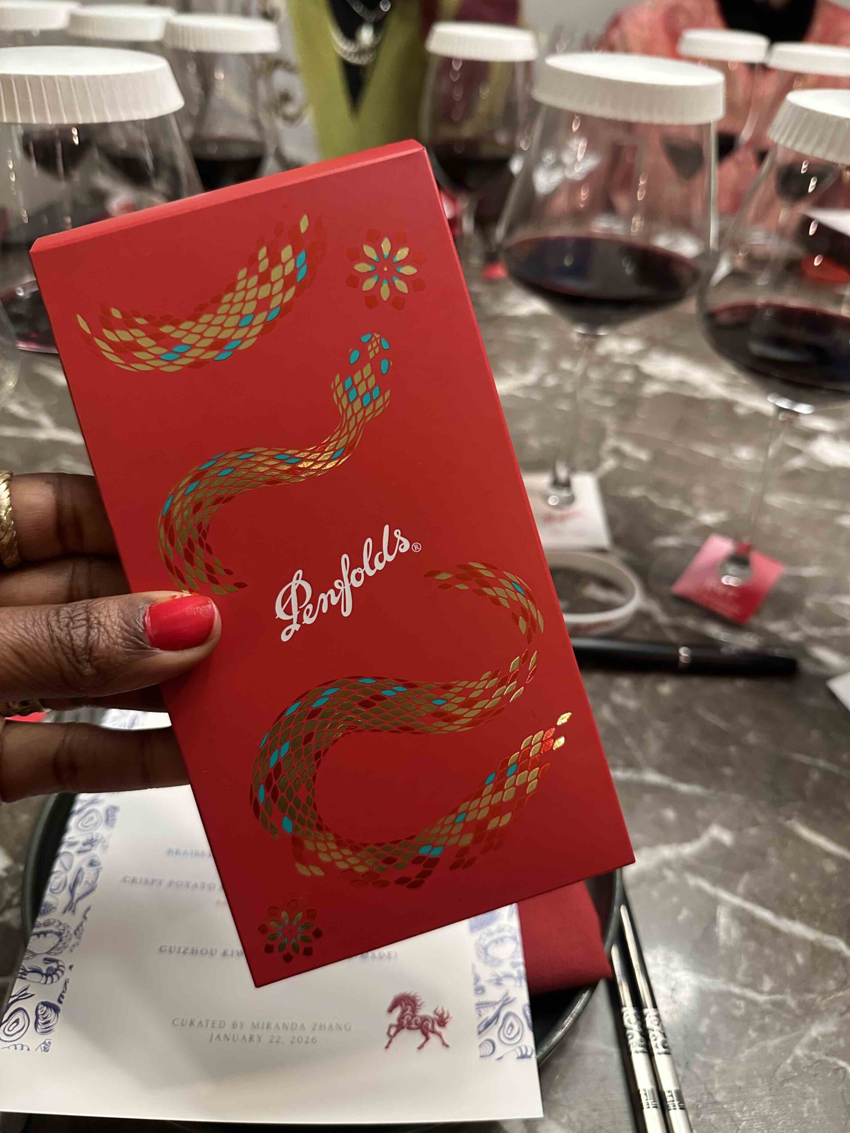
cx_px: 425
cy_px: 566
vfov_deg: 71.6
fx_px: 786
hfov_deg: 56.8
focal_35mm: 24
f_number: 1.78
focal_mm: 6.86
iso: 500
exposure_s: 1/60
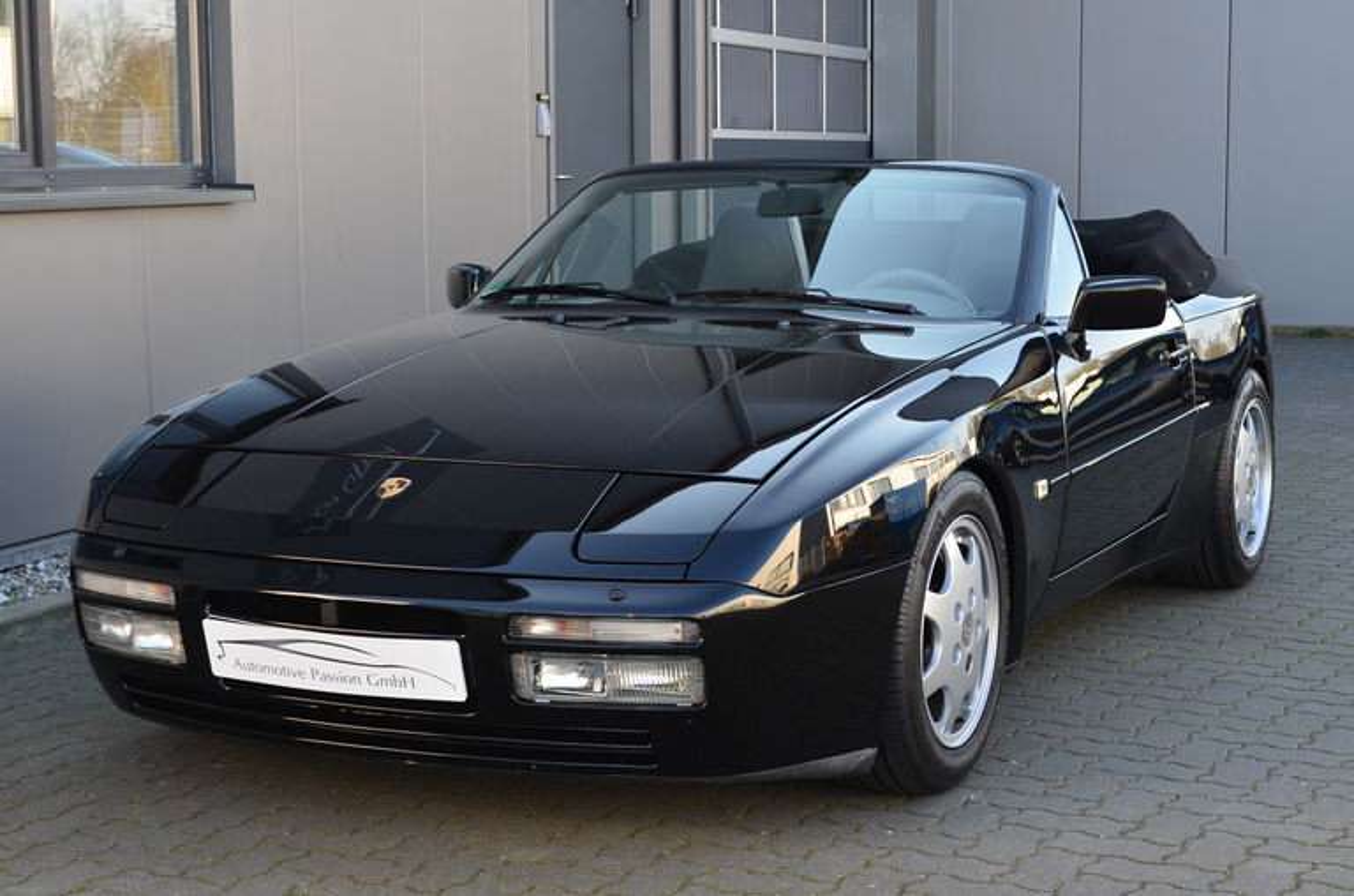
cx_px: 677
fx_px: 2476
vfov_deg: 20.5
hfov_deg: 30.6
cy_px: 448
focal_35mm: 66
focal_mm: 44
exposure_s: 1/80
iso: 400
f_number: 8
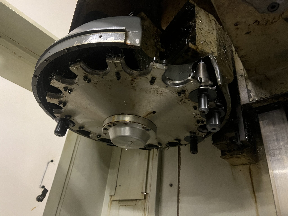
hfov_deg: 67.3
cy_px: 108
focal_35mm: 26
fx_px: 216
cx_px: 144
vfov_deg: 53.1
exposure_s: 1/30
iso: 640
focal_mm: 5.7
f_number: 1.5
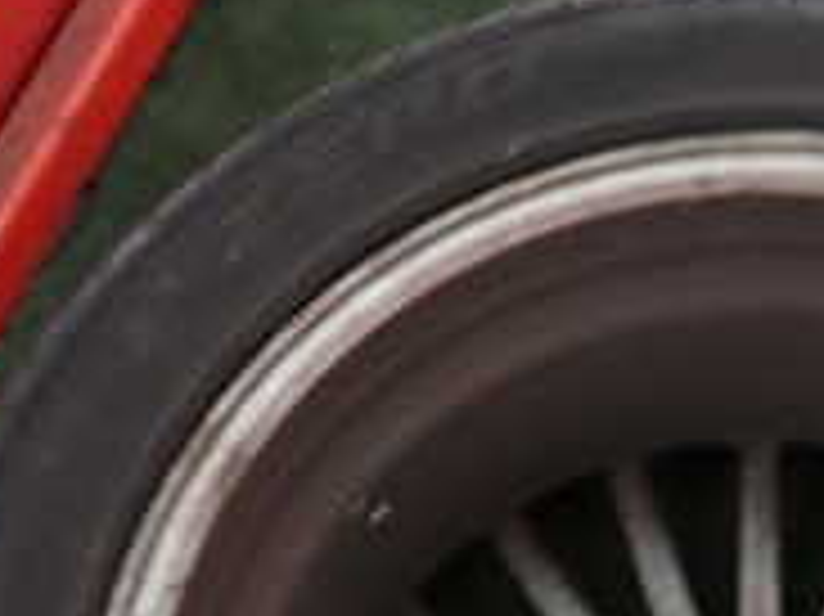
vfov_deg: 16.8
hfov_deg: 23.4
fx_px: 1951
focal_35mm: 82
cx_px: 707
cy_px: 841
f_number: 2
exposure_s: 1/30
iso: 500
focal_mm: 4.5
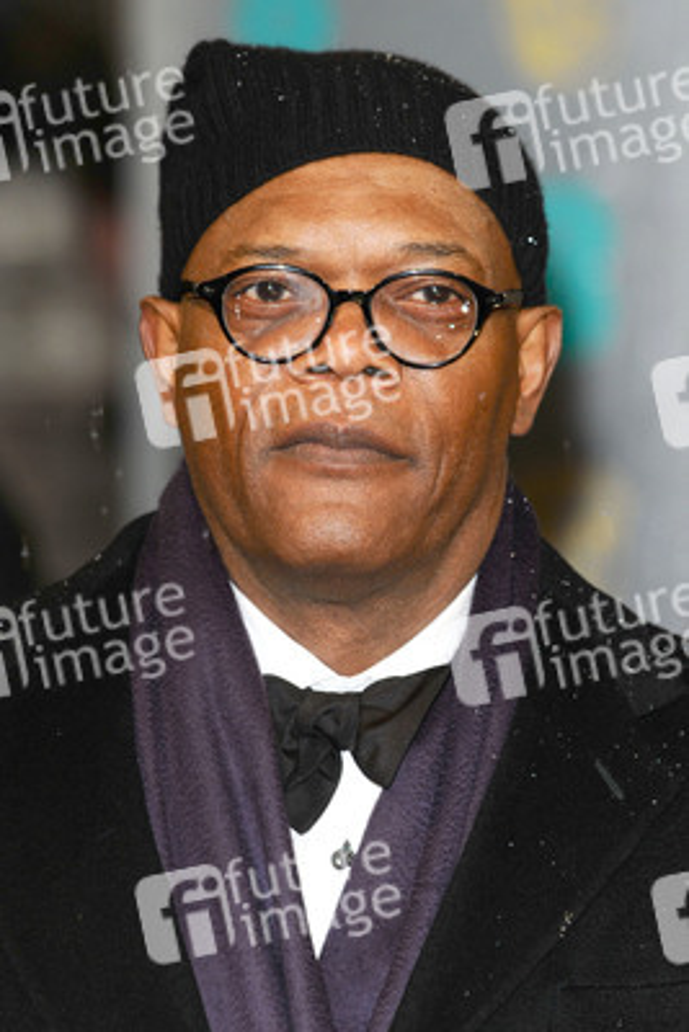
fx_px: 7959
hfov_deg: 5.0
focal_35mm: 278
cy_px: 516
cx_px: 344
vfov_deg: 7.4
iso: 320
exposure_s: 1/200
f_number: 4
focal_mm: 185
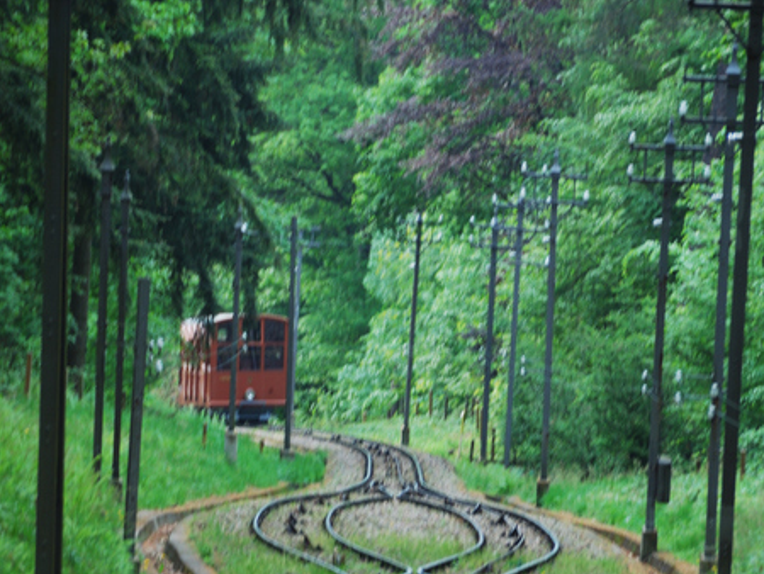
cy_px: 418
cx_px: 392
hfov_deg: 4.4
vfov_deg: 3.3
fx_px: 9915
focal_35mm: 449
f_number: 5.6
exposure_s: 1/40
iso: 100
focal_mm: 200
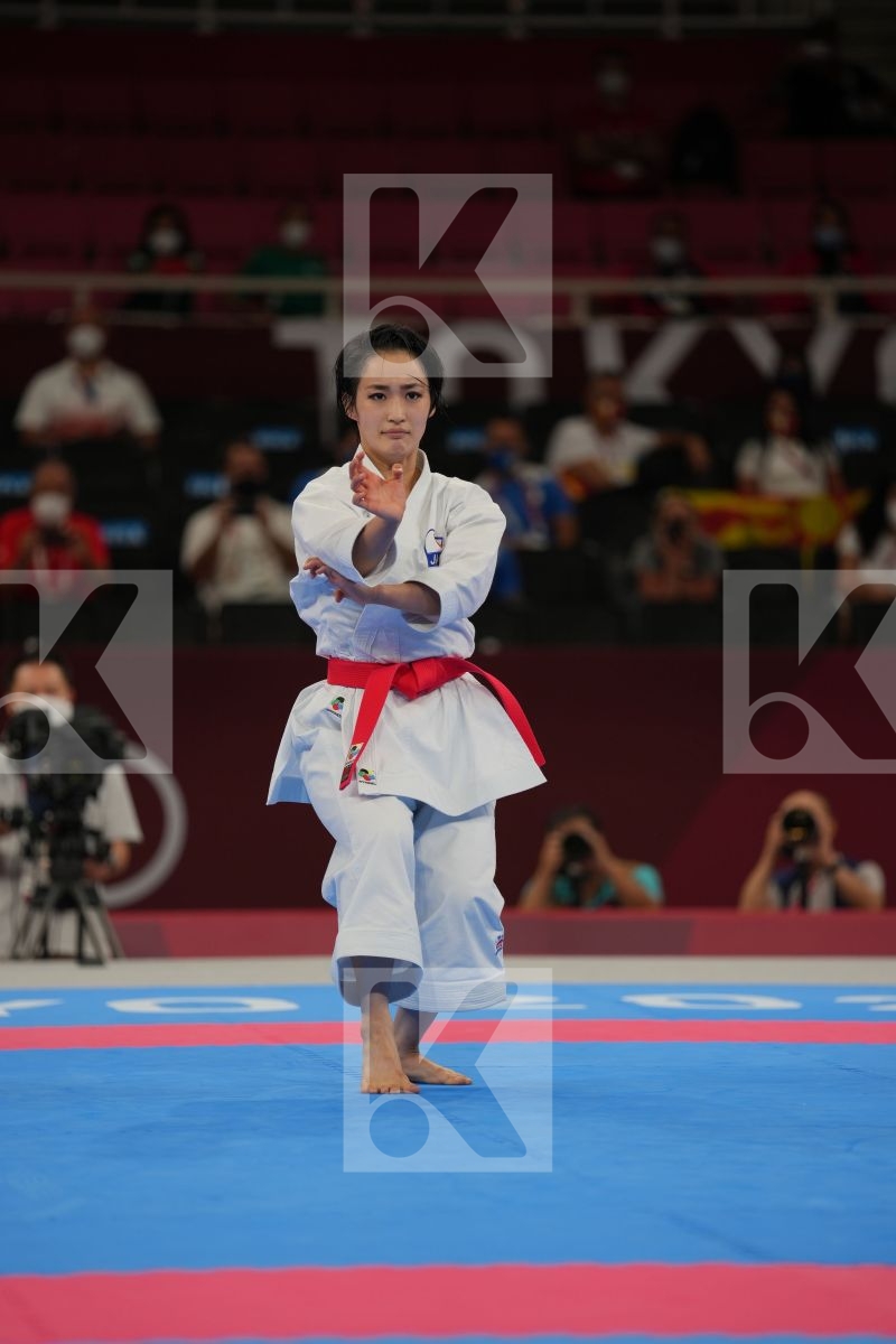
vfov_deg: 10.3
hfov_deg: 6.9
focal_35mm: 200
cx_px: 448
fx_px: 7466
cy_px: 672
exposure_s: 1/500
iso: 200
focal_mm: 200
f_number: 2.8
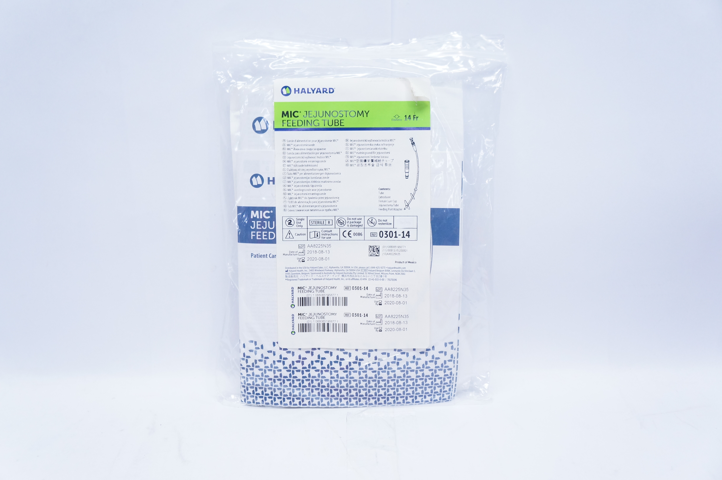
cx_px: 361
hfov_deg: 55.2
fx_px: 691
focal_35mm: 34
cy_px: 240
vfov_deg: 38.3
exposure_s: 1/125
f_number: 4
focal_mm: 23
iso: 800
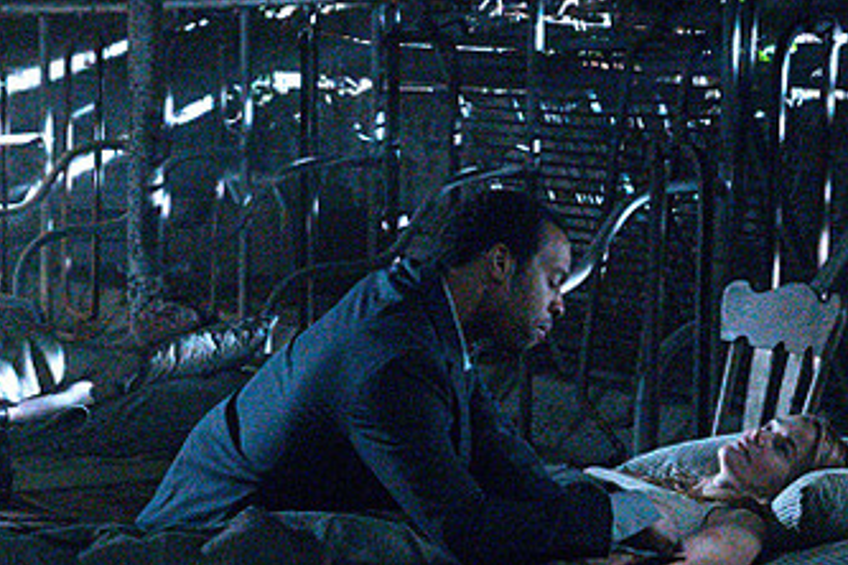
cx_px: 303
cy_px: 512
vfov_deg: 11.0
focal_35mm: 124
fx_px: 2921
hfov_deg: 16.5
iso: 16000
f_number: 6.3
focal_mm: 53
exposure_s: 1/100
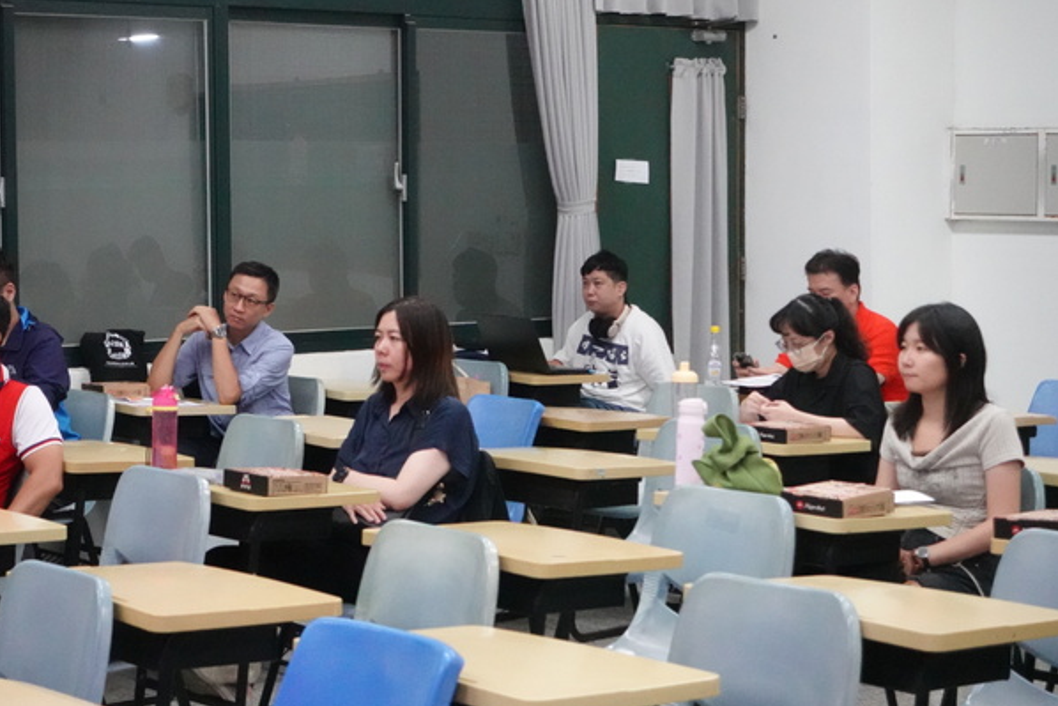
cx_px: 442
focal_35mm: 82
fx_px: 2410
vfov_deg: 16.7
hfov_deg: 24.7
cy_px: 323
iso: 5000
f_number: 4
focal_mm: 25.7
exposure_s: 1/320
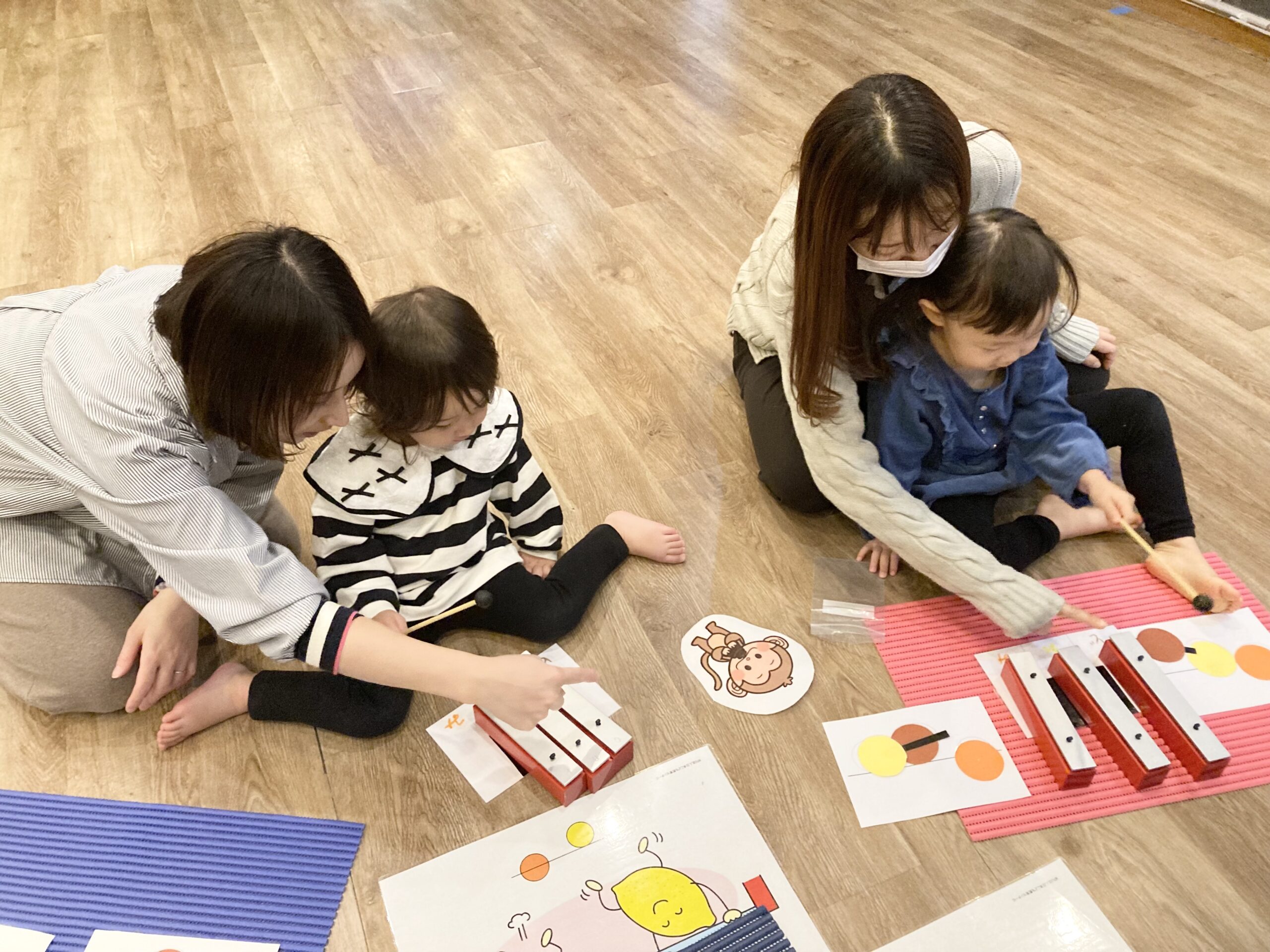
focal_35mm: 28
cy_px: 476
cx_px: 635
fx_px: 1027
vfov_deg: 49.7
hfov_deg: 63.4
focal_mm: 3.99
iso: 400
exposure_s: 1/40
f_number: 1.8
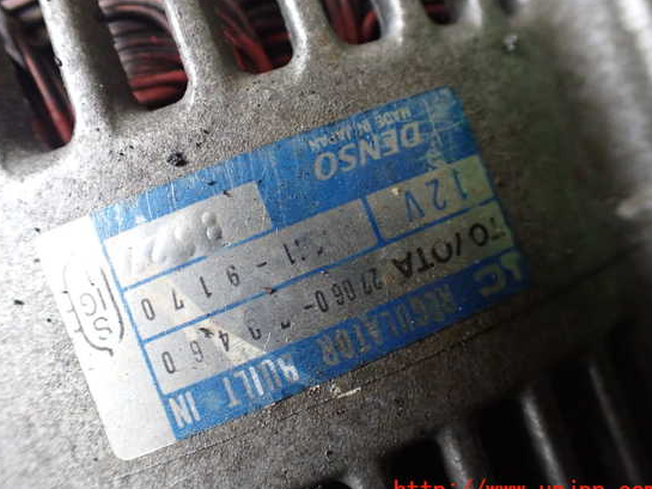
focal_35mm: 33
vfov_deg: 43.0
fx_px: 622
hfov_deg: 55.3
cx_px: 305
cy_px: 238
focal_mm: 5.4
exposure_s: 1/125
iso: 640
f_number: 2.3
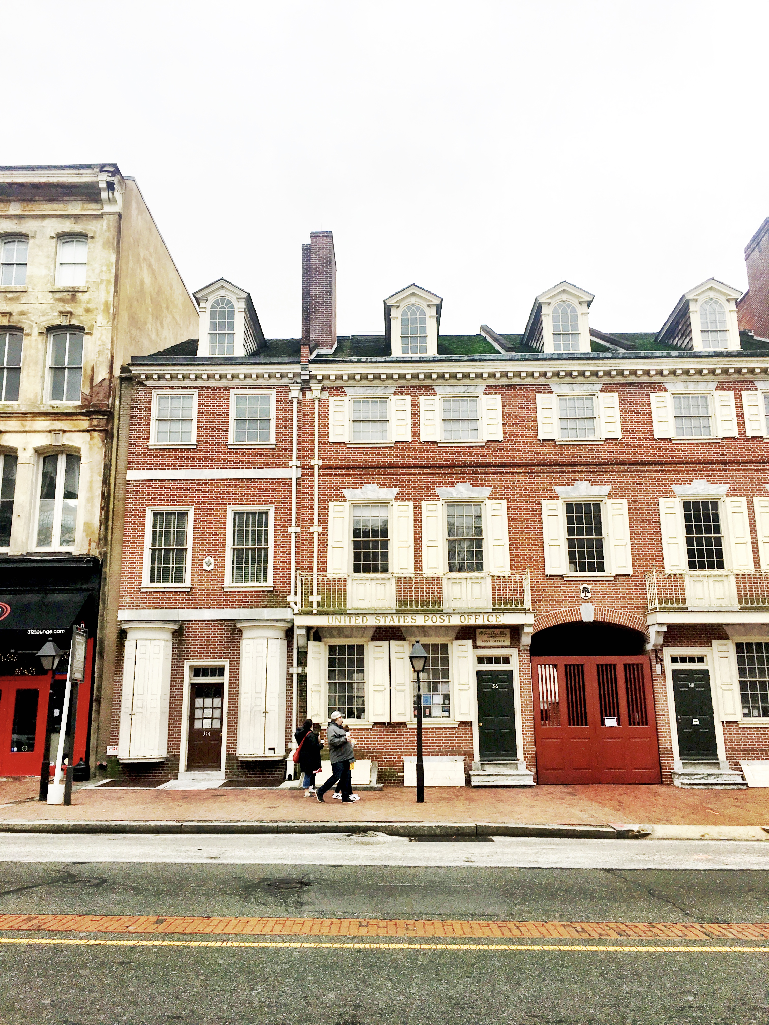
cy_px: 512
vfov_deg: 61.7
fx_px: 859
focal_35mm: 29
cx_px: 384
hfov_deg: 48.2
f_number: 2.2
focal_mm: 4.15
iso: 25
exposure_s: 1/549
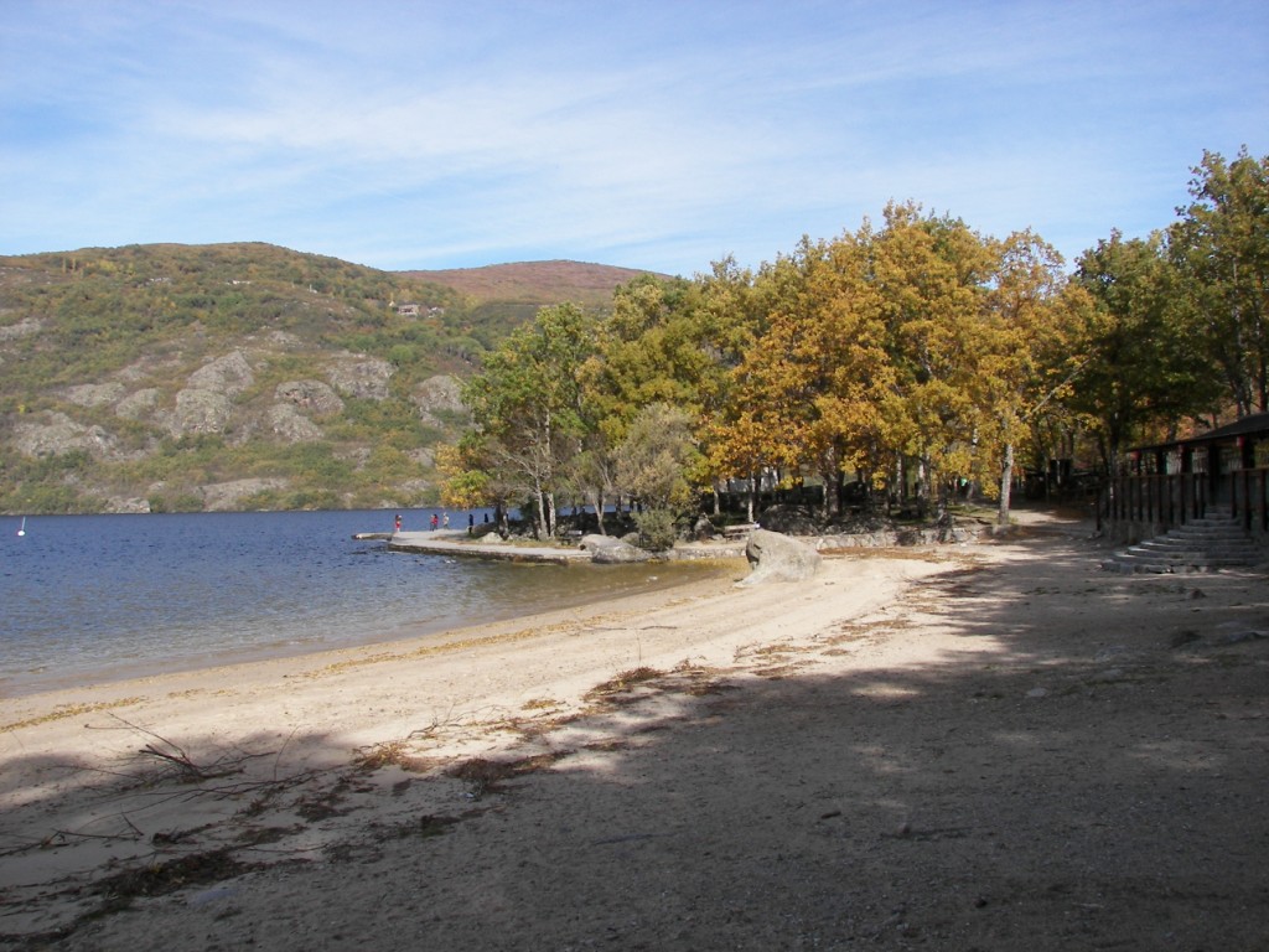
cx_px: 634
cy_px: 476
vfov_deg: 39.7
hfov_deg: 51.4
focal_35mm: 36
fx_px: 1320
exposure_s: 1/500
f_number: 4
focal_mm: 6
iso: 50
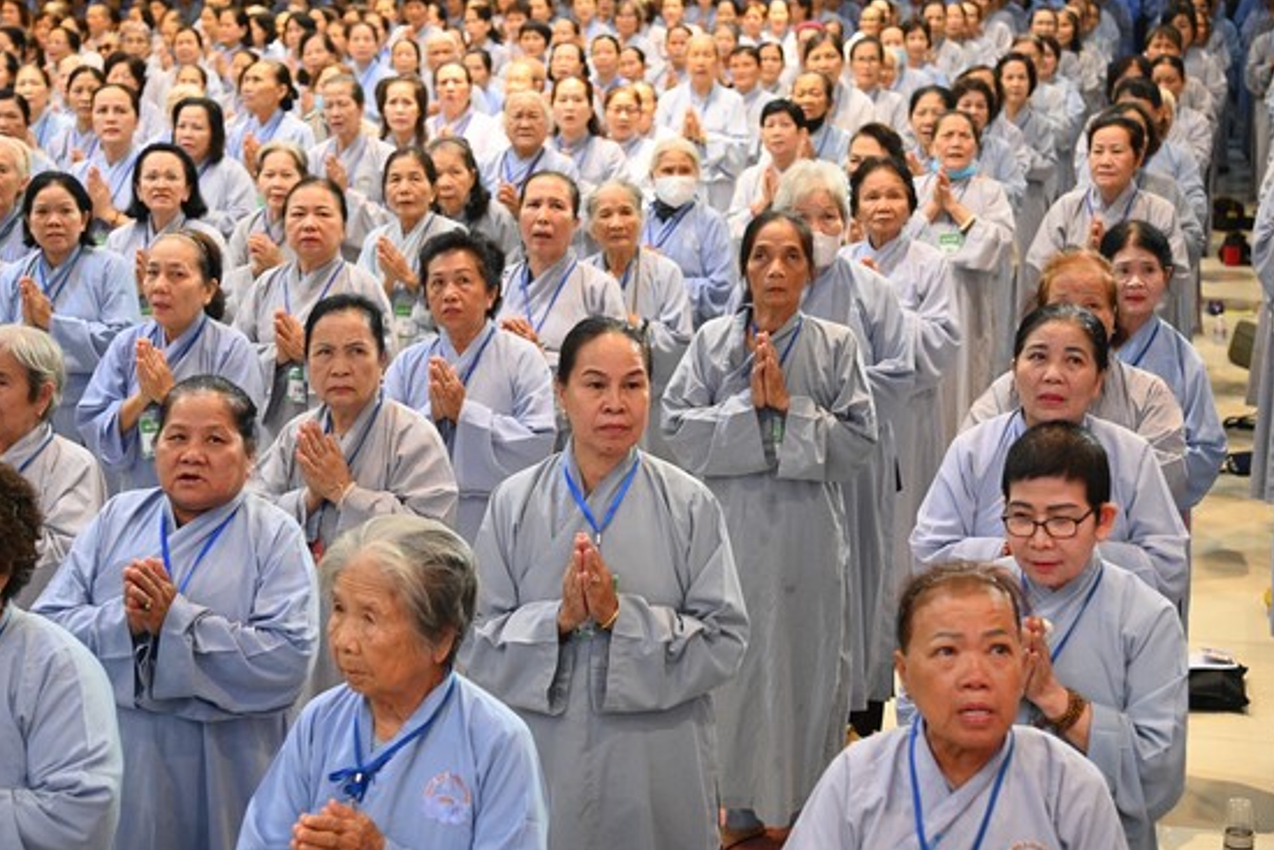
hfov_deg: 33.9
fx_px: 2088
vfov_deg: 23.0
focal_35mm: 59
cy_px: 408
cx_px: 593
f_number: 4
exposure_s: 1/160
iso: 6400
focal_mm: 50
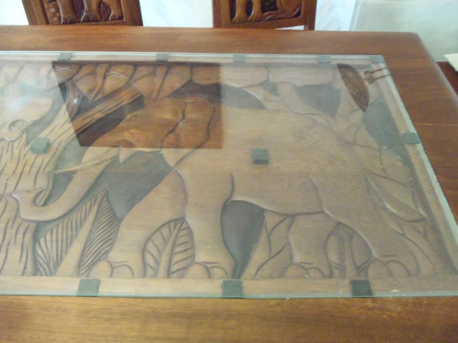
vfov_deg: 48.2
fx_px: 384
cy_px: 172
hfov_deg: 61.7
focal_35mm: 29
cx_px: 229
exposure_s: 1/8
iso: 400
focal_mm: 5.2
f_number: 3.4
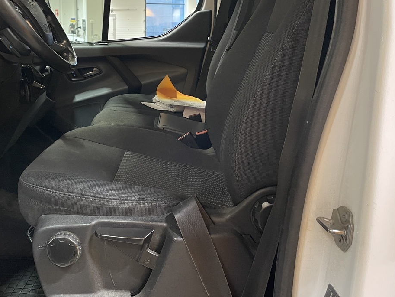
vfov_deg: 35.0
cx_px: 151
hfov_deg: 45.4
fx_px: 468
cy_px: 113
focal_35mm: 41
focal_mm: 4.2
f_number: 1.6
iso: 250
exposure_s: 1/49
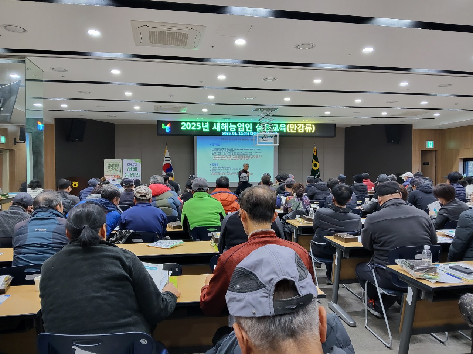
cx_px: 236
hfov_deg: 67.3
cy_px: 177
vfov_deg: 53.1
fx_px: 355
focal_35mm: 26
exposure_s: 1/120
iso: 160
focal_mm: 3.98
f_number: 1.8
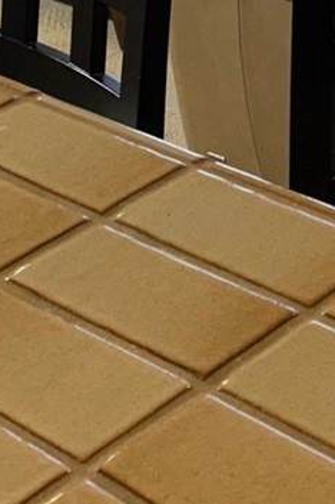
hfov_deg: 11.1
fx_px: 1720
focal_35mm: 123
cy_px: -392
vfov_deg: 14.7
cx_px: 209
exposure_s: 1/120
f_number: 1.5
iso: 80
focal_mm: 5.7
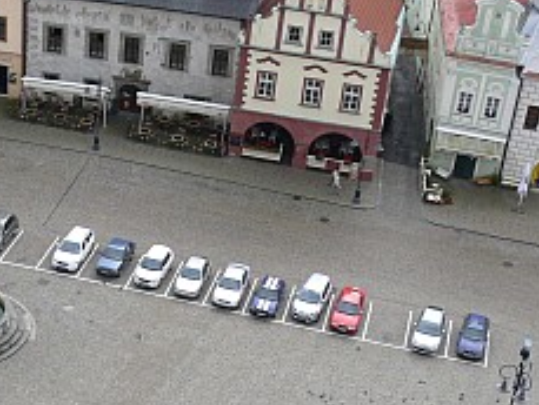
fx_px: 1293
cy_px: 297
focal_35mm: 83
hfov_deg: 22.9
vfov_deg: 17.7
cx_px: 42
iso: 100
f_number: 5.6
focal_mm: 7.4
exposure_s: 1/200
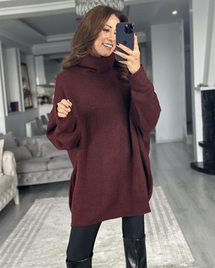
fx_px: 406
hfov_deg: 29.7
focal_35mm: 51
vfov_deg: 36.6
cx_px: 109
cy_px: 124
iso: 160
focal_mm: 6.86
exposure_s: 1/60
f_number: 1.78
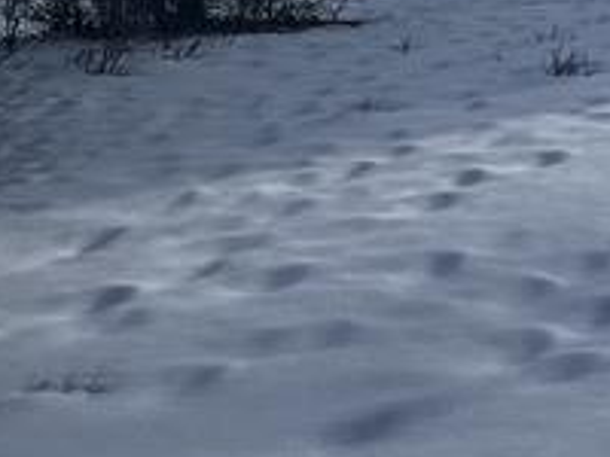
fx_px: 1463
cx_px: 961
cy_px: -244
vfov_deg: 16.2
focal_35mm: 83
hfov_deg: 19.8
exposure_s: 1/3745
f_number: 1.6
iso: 50
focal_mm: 5.1
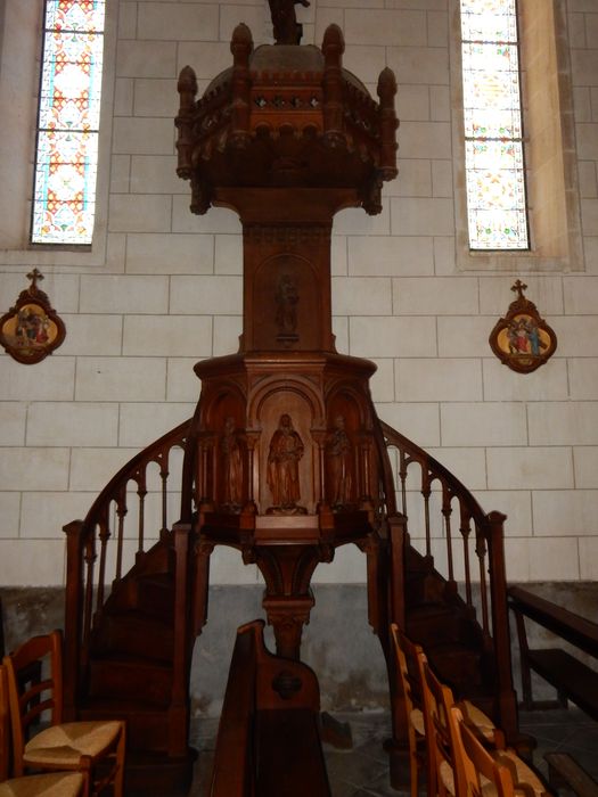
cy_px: 398
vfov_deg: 69.4
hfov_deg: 54.9
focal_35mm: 25
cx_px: 299
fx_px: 576
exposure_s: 1/30
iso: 450
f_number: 3.7
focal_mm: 4.5
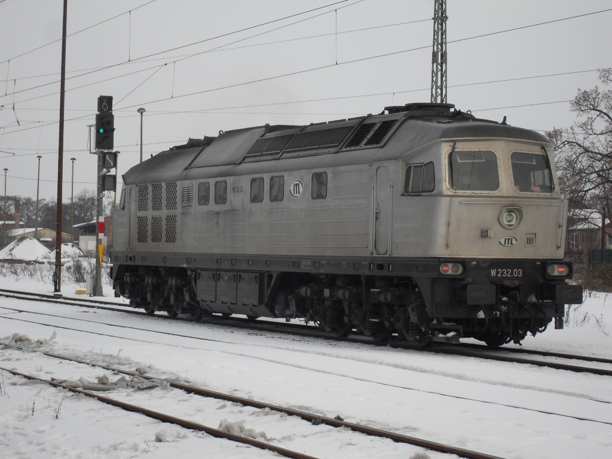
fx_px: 1803
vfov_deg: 14.5
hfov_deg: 19.3
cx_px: 306
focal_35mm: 102
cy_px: 230
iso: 100
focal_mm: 18.1
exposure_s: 1/180
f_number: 5.2
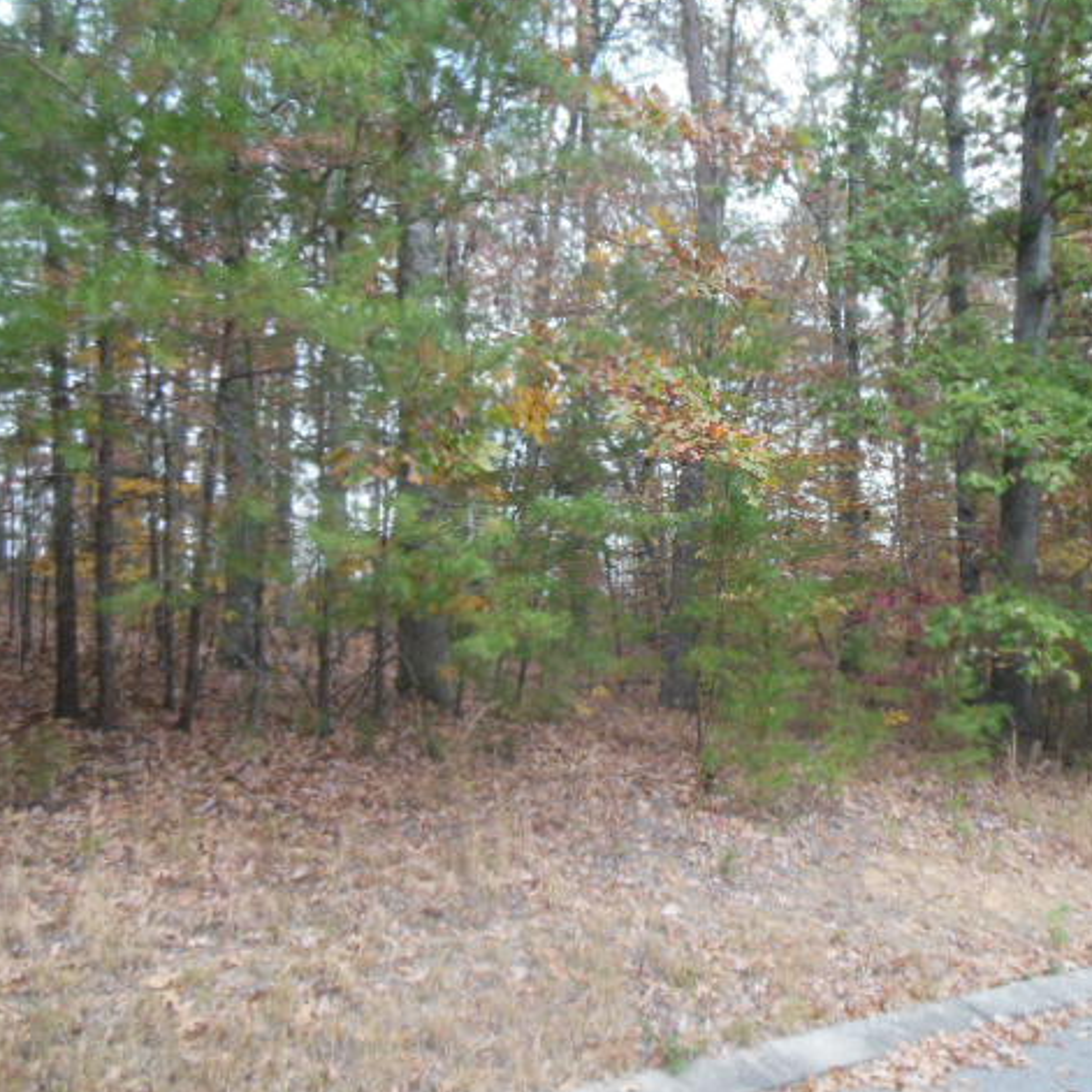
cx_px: 698
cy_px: 540
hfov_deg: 53.3
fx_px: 1071
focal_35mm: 30
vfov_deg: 54.0
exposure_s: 1/250
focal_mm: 4.5
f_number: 3.2
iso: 250
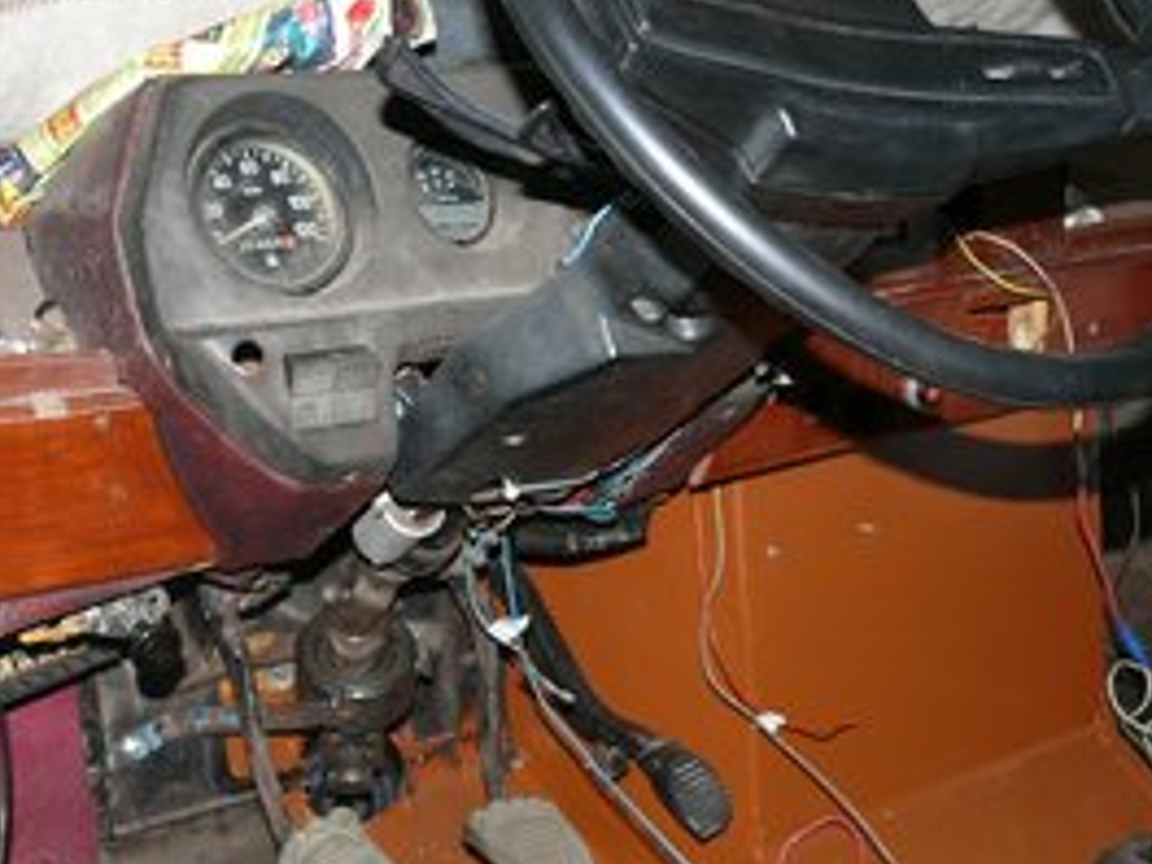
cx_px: 593
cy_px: 415
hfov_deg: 34.3
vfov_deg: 26.1
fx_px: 1864
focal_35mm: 56
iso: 100
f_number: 2.8
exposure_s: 1/30
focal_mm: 7.8
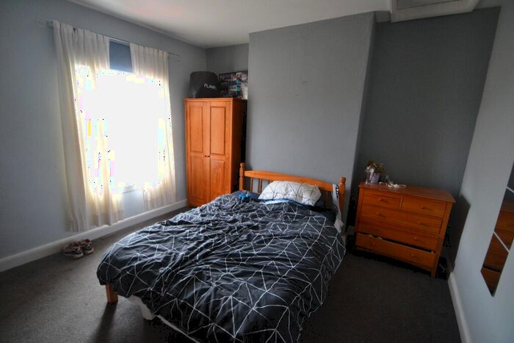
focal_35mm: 15
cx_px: 257
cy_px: 172
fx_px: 214
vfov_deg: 77.4
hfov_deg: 100.4
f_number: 3.5
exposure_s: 1/60
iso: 1000
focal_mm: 10
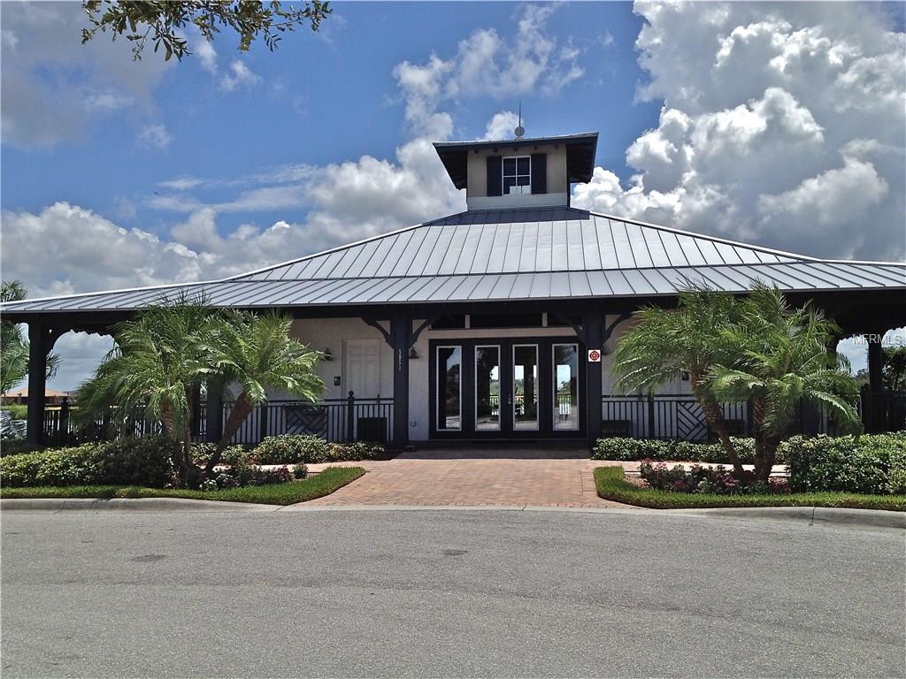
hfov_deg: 52.6
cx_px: 453
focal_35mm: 35
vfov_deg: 40.7
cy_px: 340
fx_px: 916
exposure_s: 1/3247
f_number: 2.4
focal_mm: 4.28
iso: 50
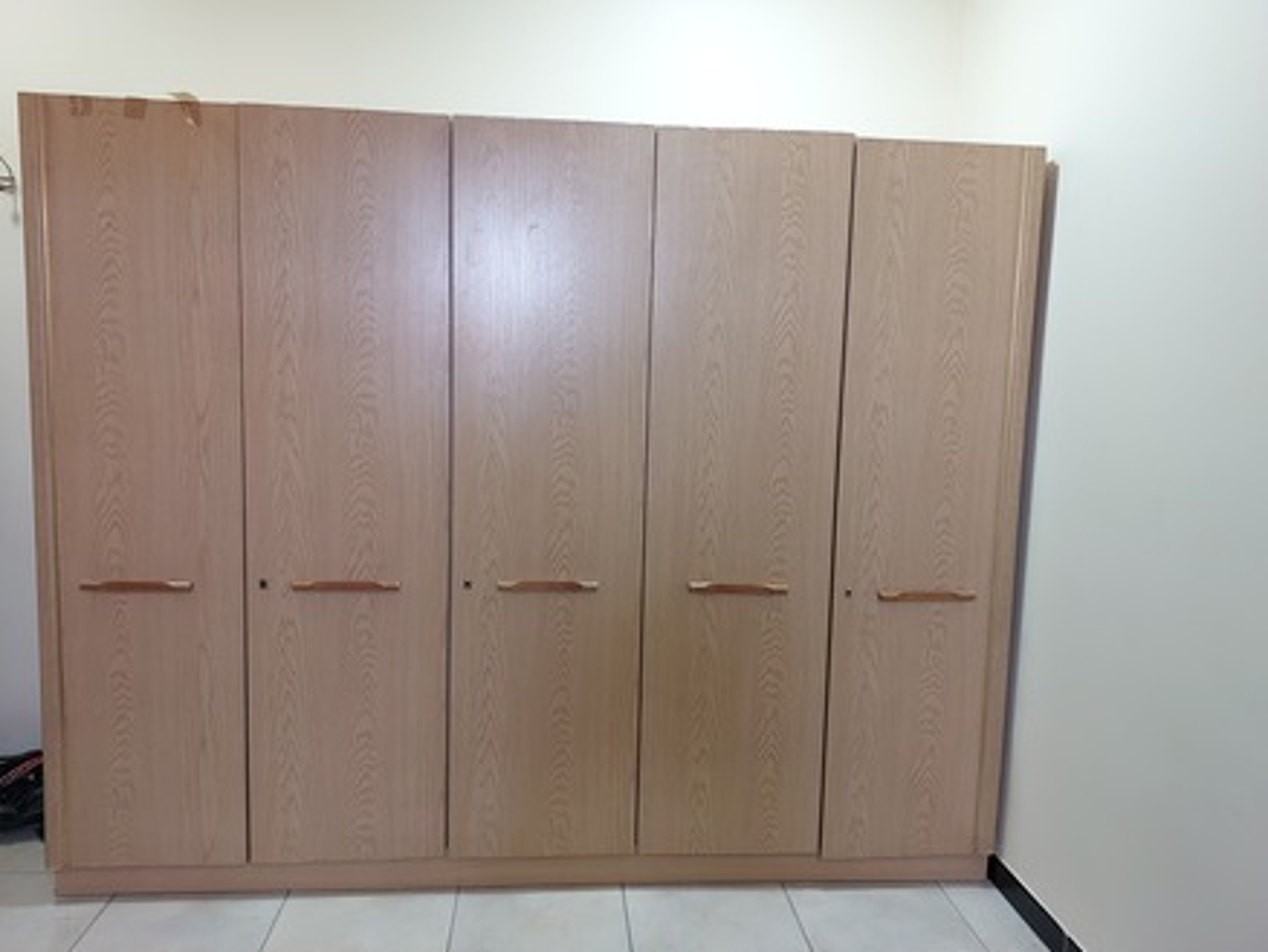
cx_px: 633
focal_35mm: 24
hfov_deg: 71.6
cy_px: 473
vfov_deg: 56.9
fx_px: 880
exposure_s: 1/50
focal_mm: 5.06
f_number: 1.8
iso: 250
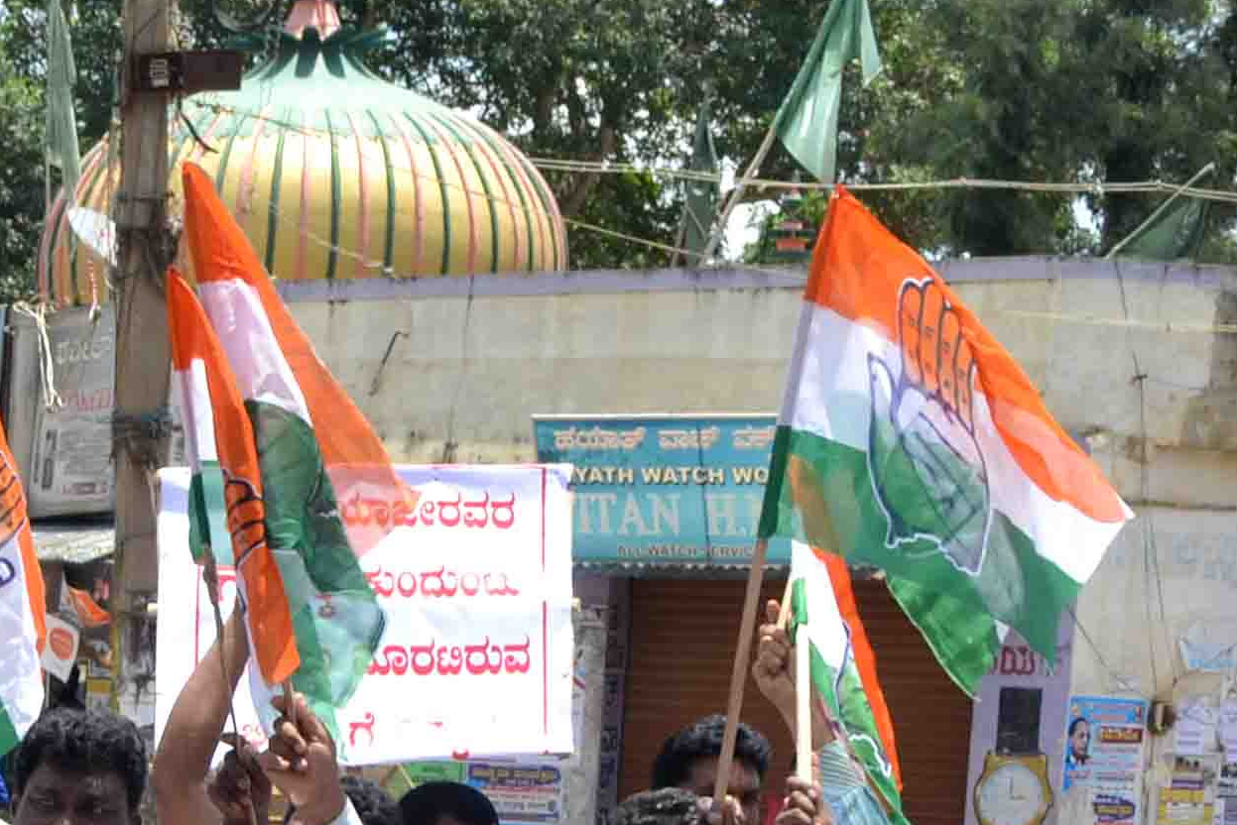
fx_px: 4571
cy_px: 1421
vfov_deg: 9.8
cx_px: -478
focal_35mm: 133
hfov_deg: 14.6
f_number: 8
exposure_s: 1/200
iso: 200
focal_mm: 24
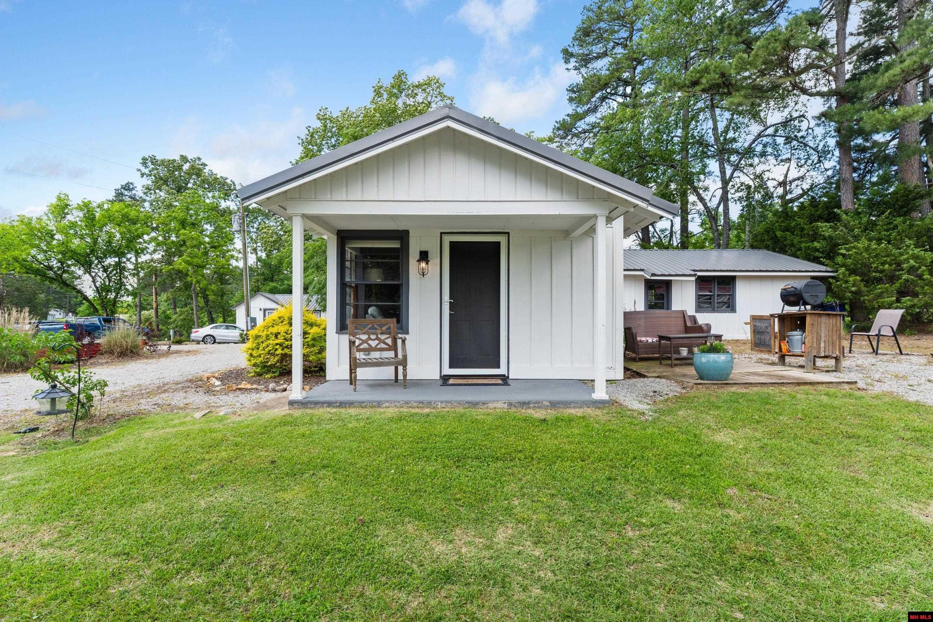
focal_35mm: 17
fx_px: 432
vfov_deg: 71.6
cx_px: 466
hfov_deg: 94.5
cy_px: 311
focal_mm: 11.1
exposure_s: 1/30
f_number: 8
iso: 100
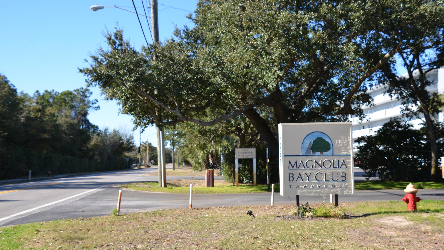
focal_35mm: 41
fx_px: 483
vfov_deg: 29.0
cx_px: 222
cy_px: 133
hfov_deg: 49.4
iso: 100
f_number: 6.3
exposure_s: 1/250
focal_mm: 26
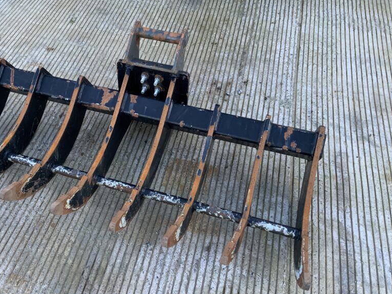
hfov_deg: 47.4
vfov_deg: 36.8
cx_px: 147
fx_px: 442
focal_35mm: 39
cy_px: 149
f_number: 1.8
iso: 64
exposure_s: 1/122
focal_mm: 3
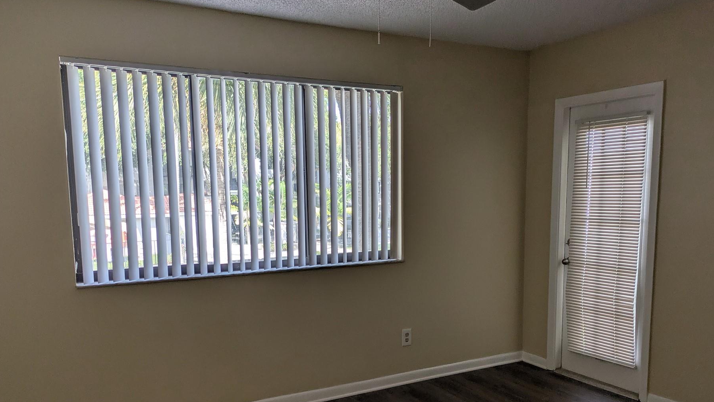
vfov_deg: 37.5
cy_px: 257
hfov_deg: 62.6
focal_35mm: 31
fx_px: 587
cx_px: 371
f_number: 1.89
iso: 38
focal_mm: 5.43
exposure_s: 1/200
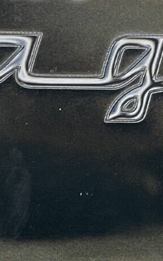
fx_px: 2718
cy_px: 198
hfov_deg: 3.4
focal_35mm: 382
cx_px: -6
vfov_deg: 5.5
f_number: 2.2
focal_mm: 7.5
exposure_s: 1/191
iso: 20
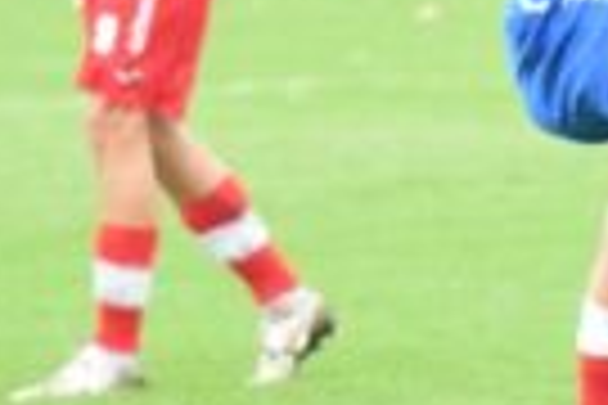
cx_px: 734
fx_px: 12452
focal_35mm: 737
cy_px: -135
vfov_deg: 1.9
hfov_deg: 2.8
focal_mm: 105
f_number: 4.8
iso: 6400
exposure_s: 1/1000
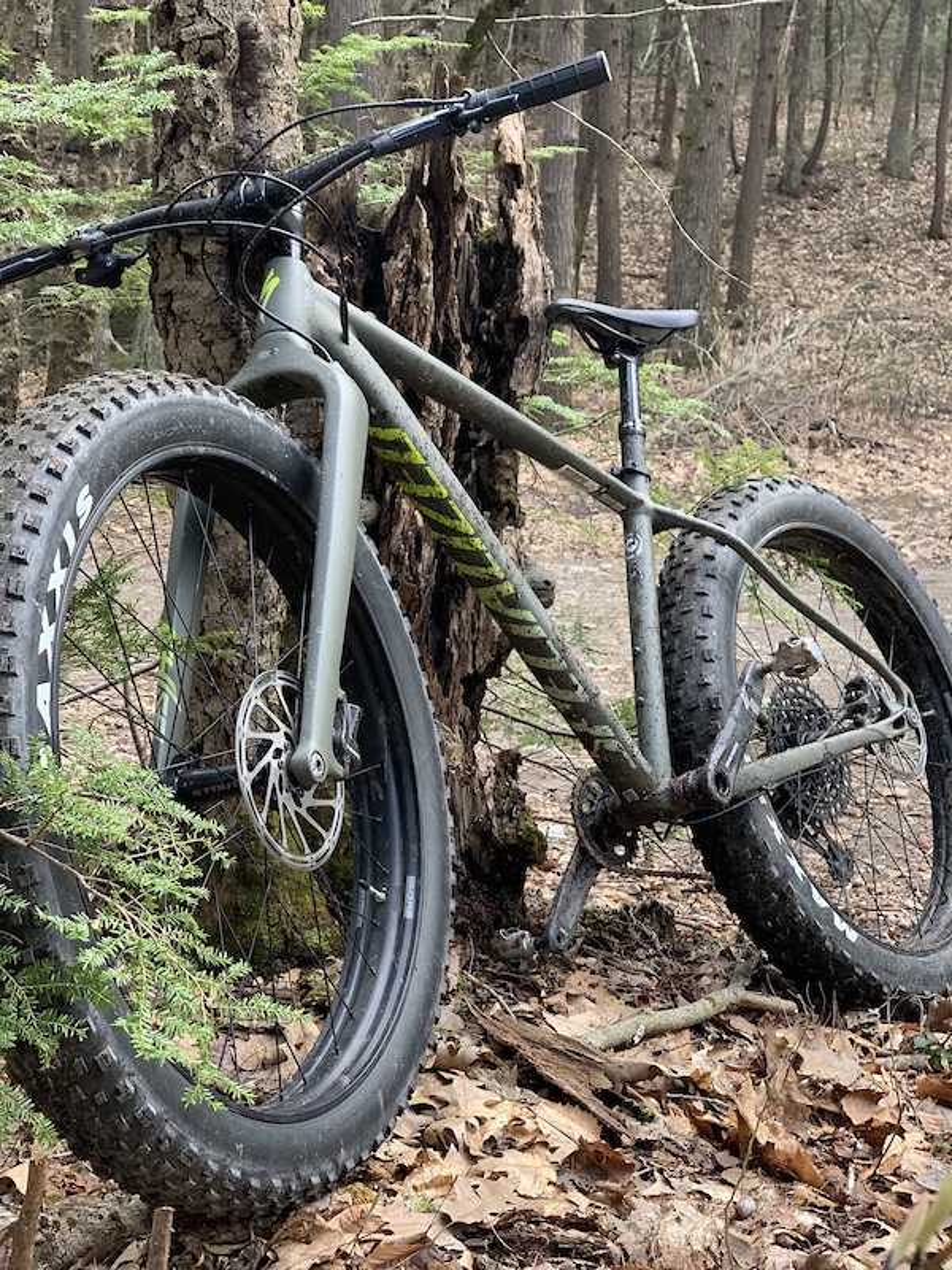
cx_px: 476
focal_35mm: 52
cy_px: 635
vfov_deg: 36.8
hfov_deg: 28.0
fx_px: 1907
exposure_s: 1/122
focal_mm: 6
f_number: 2.4
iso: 64
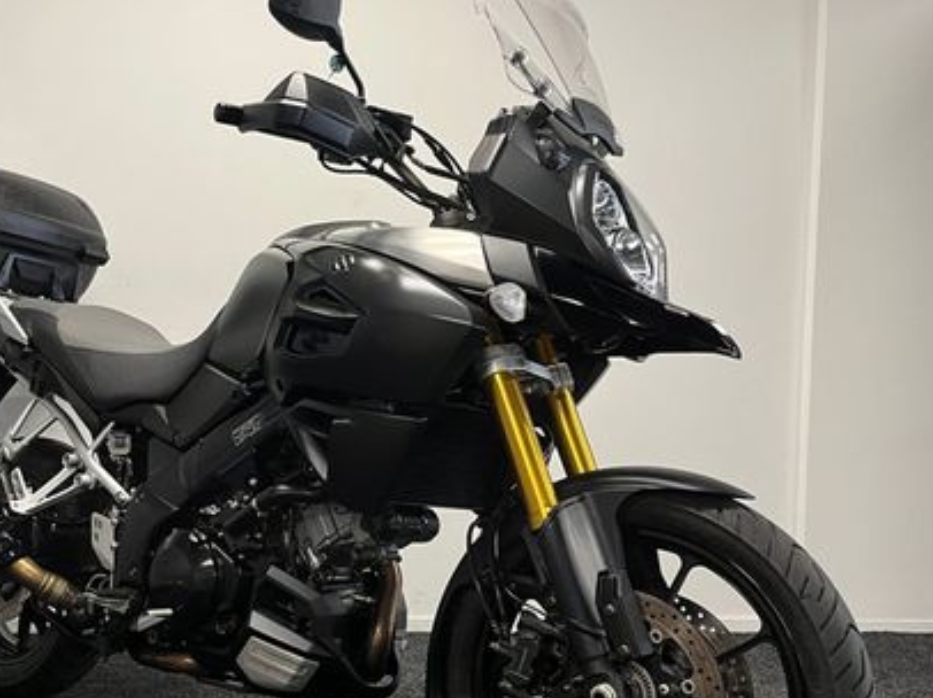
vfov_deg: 34.9
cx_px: 299
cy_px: 434
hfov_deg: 45.0
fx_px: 1104
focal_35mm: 41
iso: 100
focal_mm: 5.1
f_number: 1.6
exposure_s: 1/50
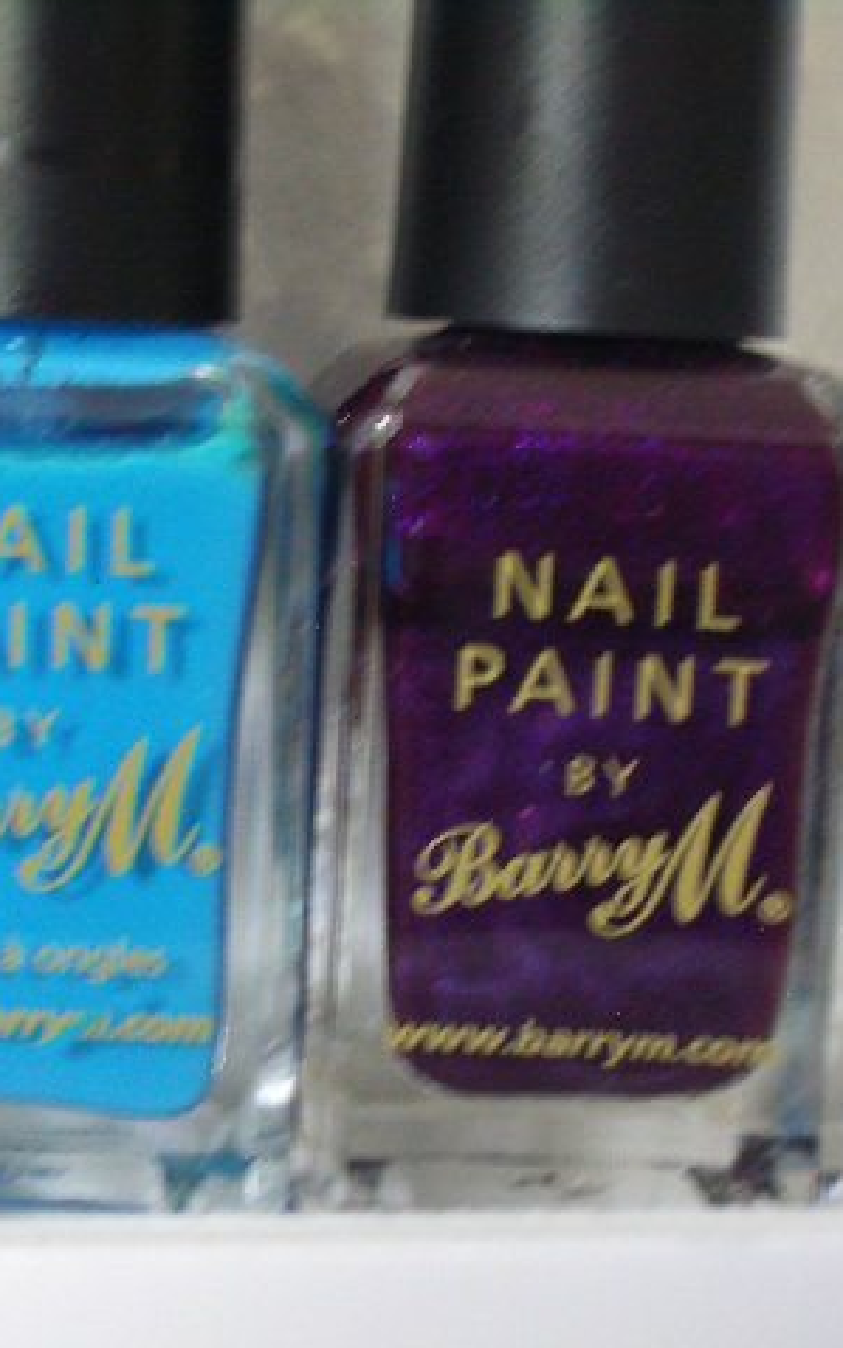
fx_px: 3233
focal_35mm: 88
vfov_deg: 23.5
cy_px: 674
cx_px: 42
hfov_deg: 14.7
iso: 200
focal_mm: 10.2
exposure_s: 1/13
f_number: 3.5
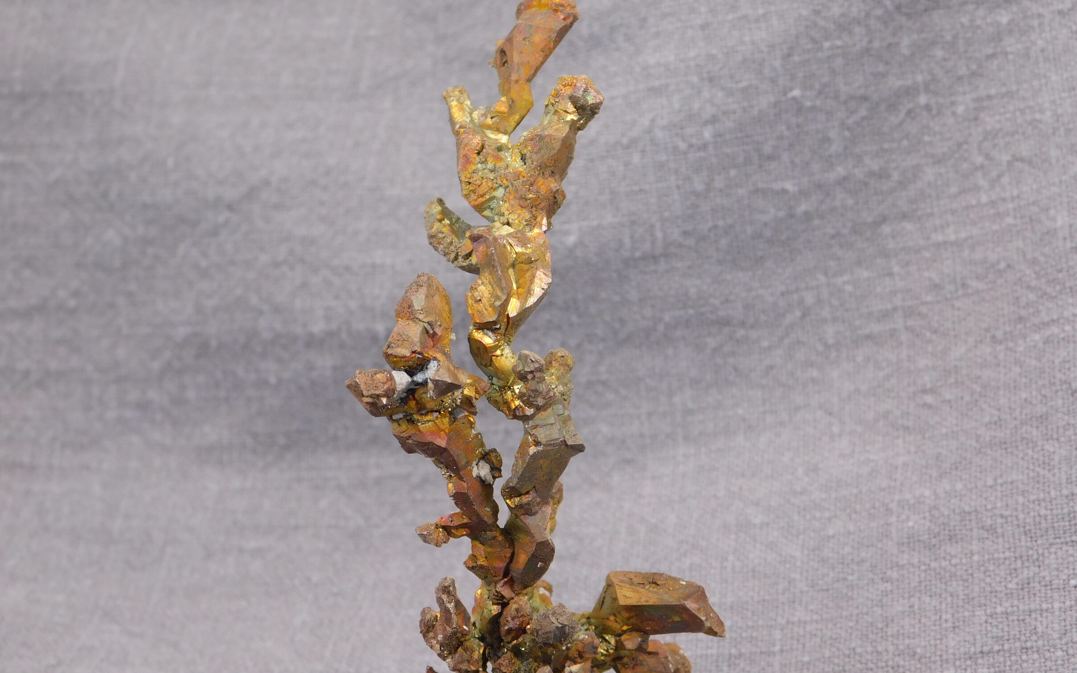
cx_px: 535
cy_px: 378
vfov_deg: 14.5
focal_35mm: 90
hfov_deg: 23.0
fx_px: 2642
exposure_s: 1/60
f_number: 4.4
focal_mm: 14.2
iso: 125
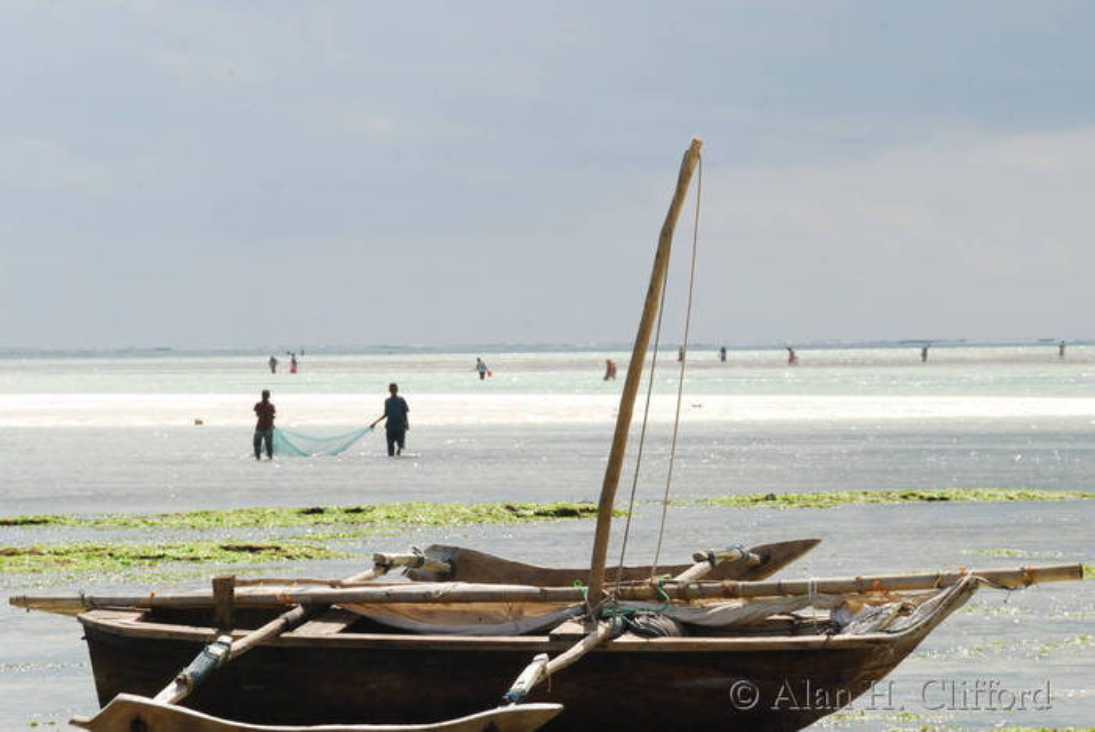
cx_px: 548
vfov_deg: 5.4
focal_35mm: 255
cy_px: 366
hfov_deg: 8.1
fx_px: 7762
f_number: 20
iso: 800
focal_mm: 170
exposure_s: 1/400
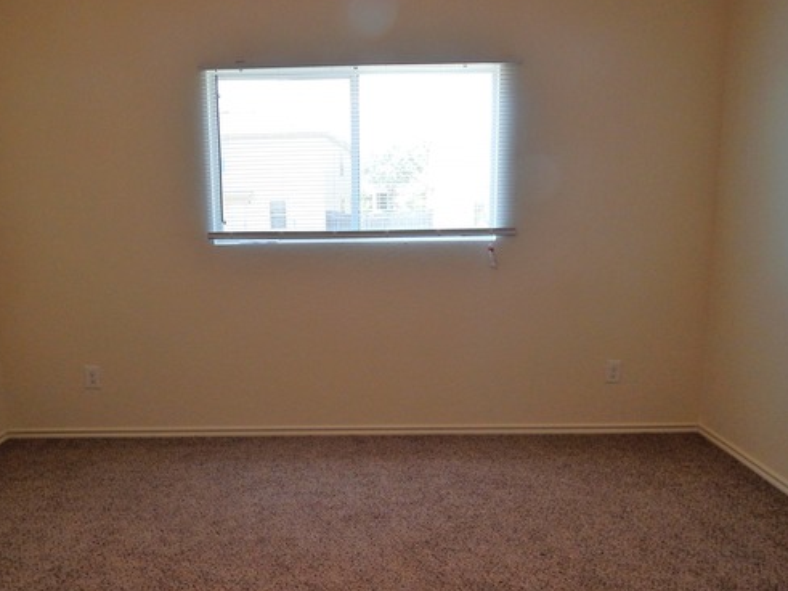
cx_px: 348
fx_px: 683
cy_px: 308
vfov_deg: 46.8
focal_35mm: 30
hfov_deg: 59.8
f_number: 3
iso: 125
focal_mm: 4
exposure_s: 1/80
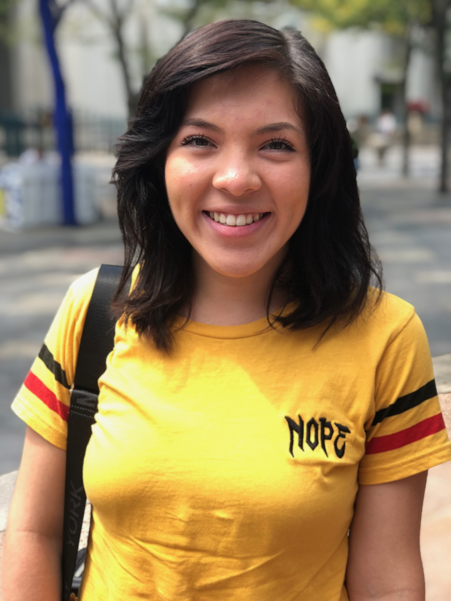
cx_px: 226
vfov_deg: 33.8
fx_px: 990
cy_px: 300
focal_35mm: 57
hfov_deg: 25.7
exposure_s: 1/120
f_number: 2.8
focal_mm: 6.6
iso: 25
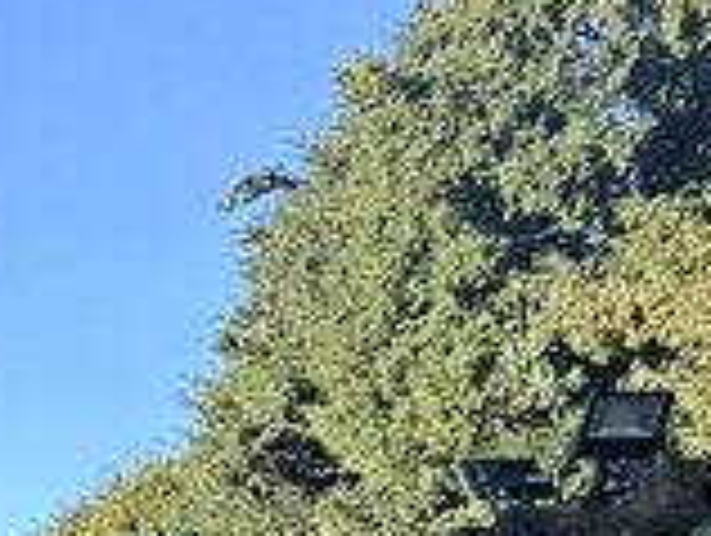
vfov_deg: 20.4
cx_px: -364
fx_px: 1275
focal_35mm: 62
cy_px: 795
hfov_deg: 24.2
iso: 50
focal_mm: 2.22
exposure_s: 1/502
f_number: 2.2
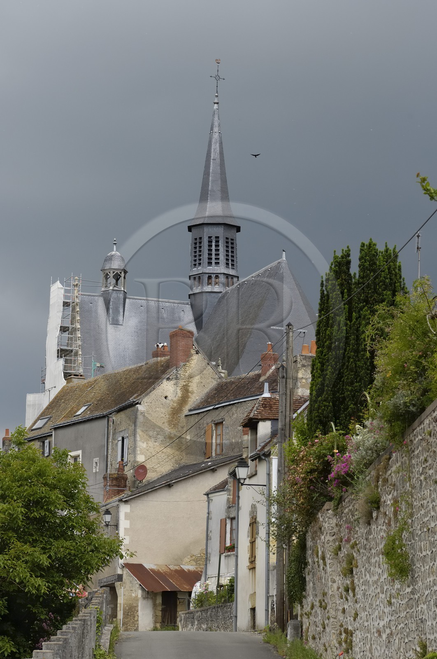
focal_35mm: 105
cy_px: 330
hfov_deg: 13.0
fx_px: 1918
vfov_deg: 19.5
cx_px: 218
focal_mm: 70
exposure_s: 1/160
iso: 100
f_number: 6.3
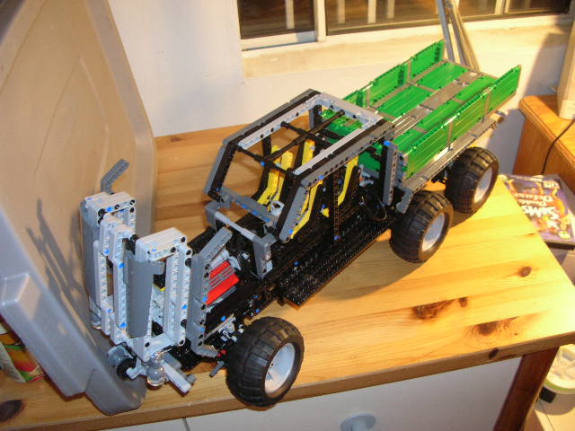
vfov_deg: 40.7
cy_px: 216
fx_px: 581
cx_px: 288
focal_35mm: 35
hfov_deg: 52.6
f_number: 2.8
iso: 200
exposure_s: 1/6.7
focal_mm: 5.8
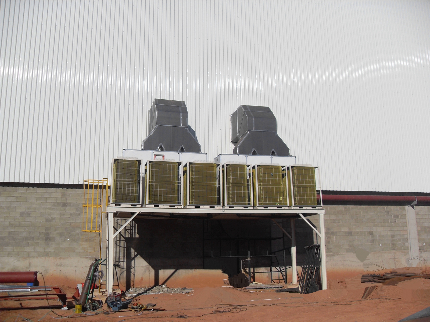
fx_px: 422
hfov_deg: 54.0
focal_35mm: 34
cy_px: 161
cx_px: 215
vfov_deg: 41.8
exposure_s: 1/750
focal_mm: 6.3
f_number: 7
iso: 80
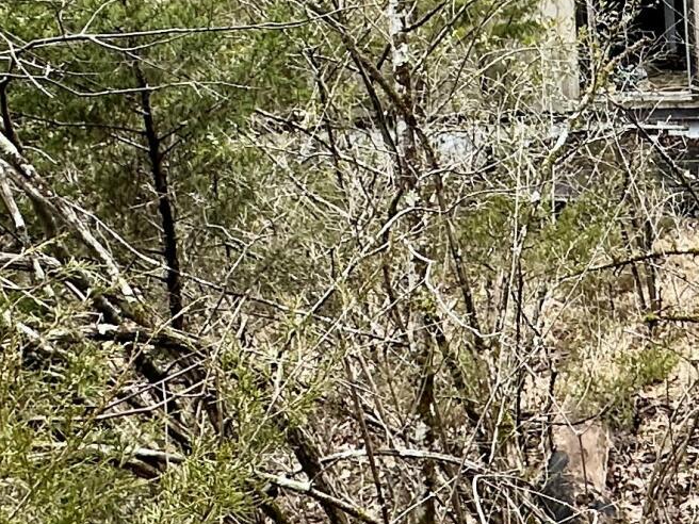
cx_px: 916
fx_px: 1292
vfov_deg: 21.6
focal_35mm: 64
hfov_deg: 25.8
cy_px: -70
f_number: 2.2
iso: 40
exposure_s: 1/278
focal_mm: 2.22
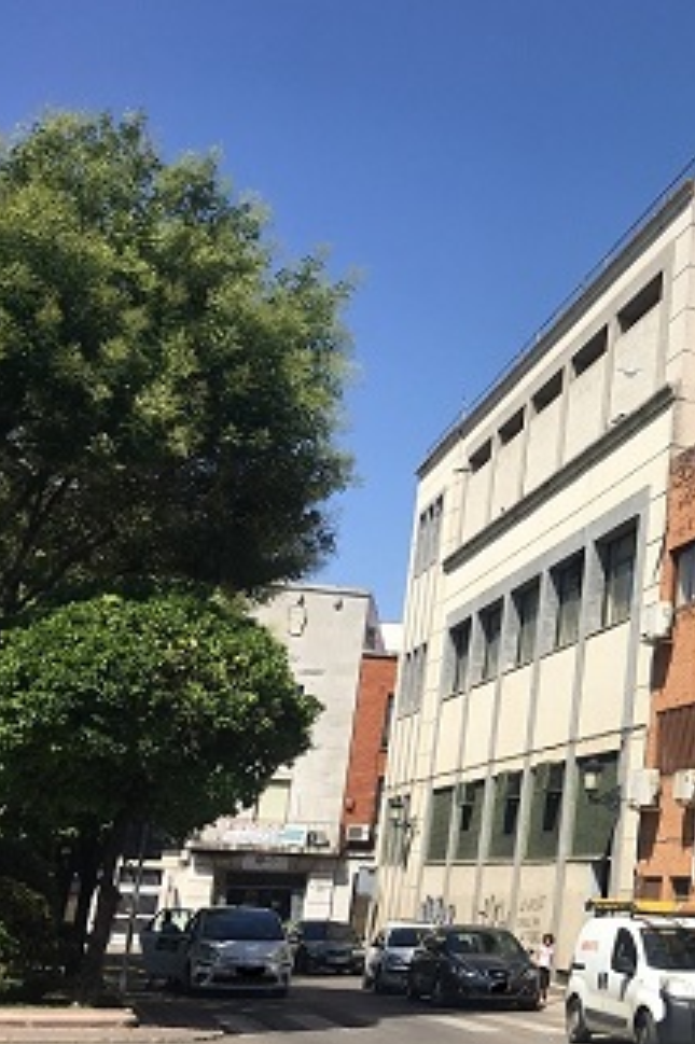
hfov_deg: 24.2
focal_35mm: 50
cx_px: 858
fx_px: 1449
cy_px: 606
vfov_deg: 39.5
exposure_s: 1/1923
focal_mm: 4.15
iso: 25
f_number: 2.2
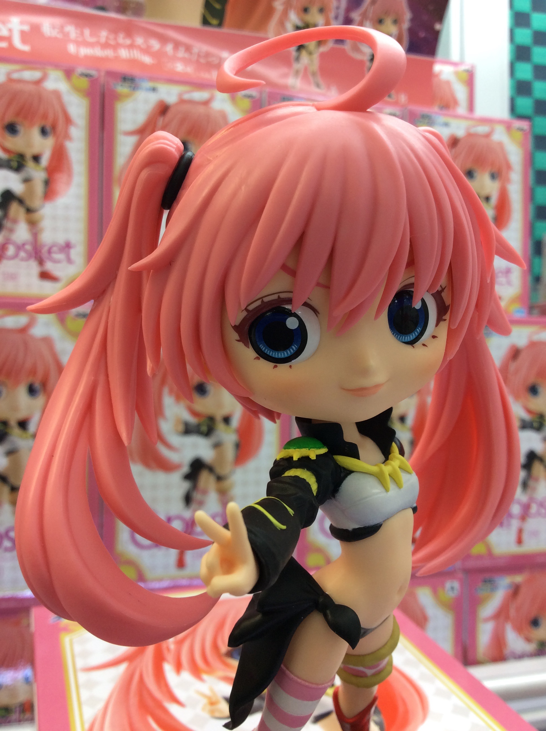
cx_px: 273
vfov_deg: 56.9
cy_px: 366
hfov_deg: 44.1
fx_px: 675
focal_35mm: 32
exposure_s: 1/60
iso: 32
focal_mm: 3.3
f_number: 2.4
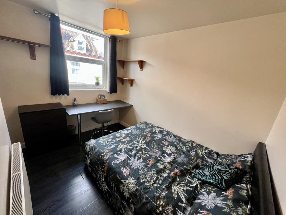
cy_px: 108
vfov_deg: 89.9
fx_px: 107
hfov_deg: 106.2
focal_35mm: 13
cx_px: 143
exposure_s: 1/99
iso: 80
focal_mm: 1.57
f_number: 1.8
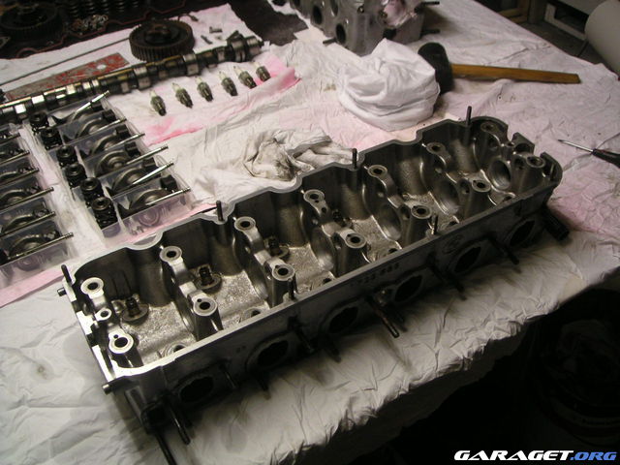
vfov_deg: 37.7
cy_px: 232
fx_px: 681
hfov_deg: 49.0
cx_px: 310
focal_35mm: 38
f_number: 2.8
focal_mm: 6
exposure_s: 1/45
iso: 100
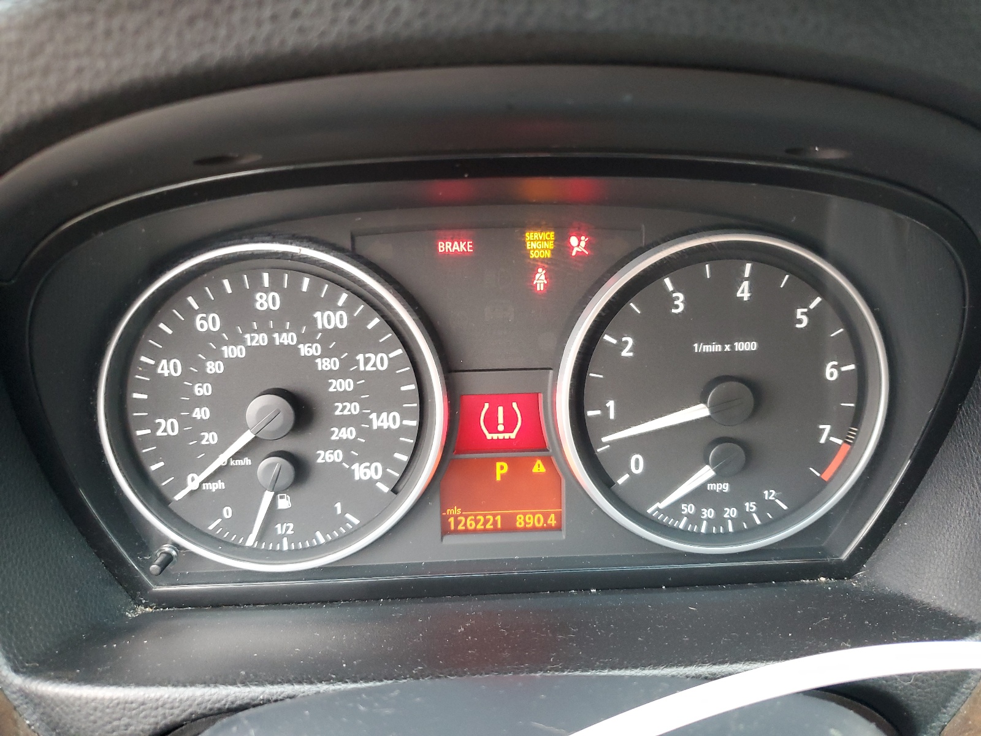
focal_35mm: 26
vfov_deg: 53.1
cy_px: 368
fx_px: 737
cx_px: 490
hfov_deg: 67.3
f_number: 1.5
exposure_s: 1/60.2
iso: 195
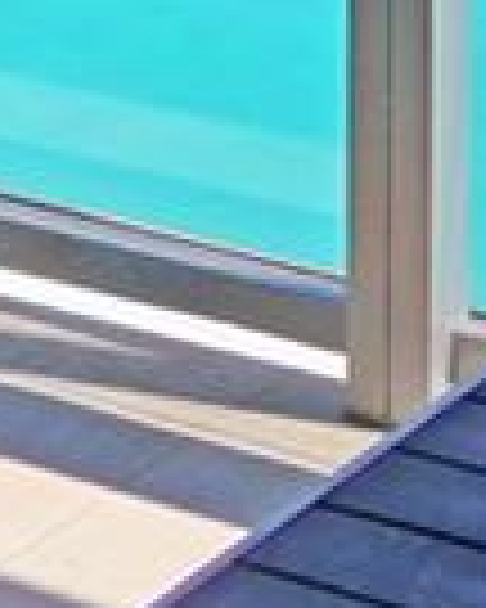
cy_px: -1040
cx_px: -387
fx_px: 3894
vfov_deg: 8.0
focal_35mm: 217
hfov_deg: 7.0
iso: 100
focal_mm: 13
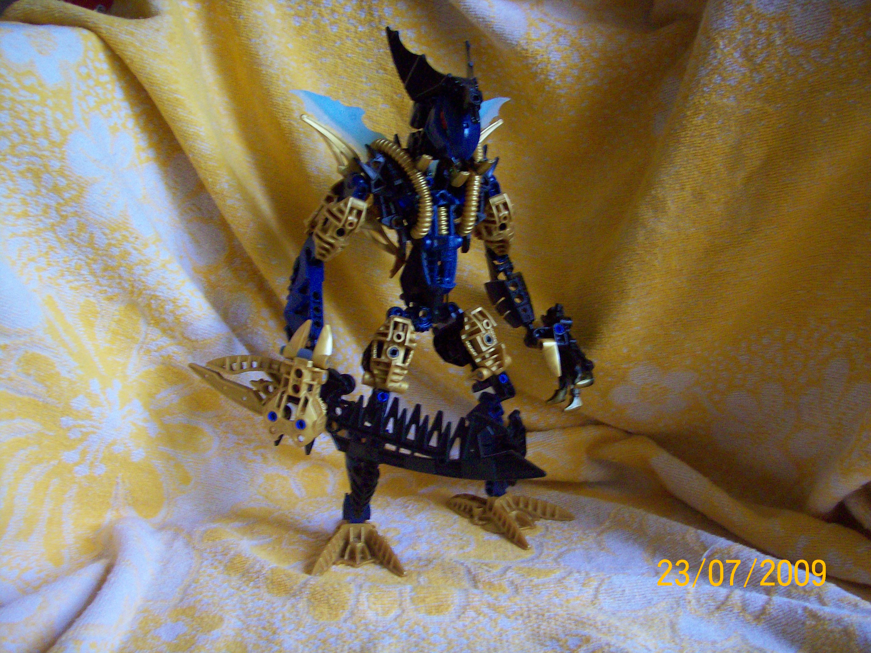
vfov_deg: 39.6
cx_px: 436
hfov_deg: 51.4
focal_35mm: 36
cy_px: 326
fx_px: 906
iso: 160
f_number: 2.7
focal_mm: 6
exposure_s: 1/8
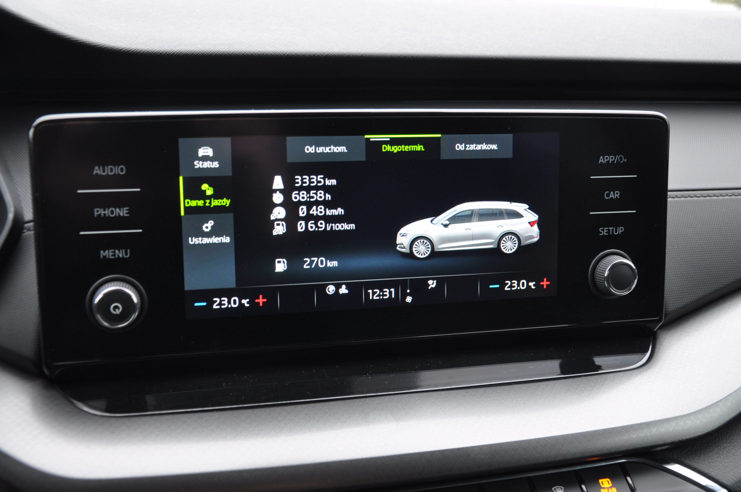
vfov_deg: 29.8
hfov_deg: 43.7
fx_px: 925
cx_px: 370
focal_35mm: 45
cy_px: 246
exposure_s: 1/30
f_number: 5.6
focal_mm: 30
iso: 320
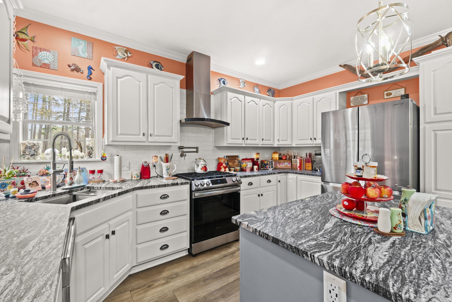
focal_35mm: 15
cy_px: 151
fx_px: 188
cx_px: 226
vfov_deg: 77.3
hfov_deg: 100.4
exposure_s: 1/1.67
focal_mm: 10
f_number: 9
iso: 250
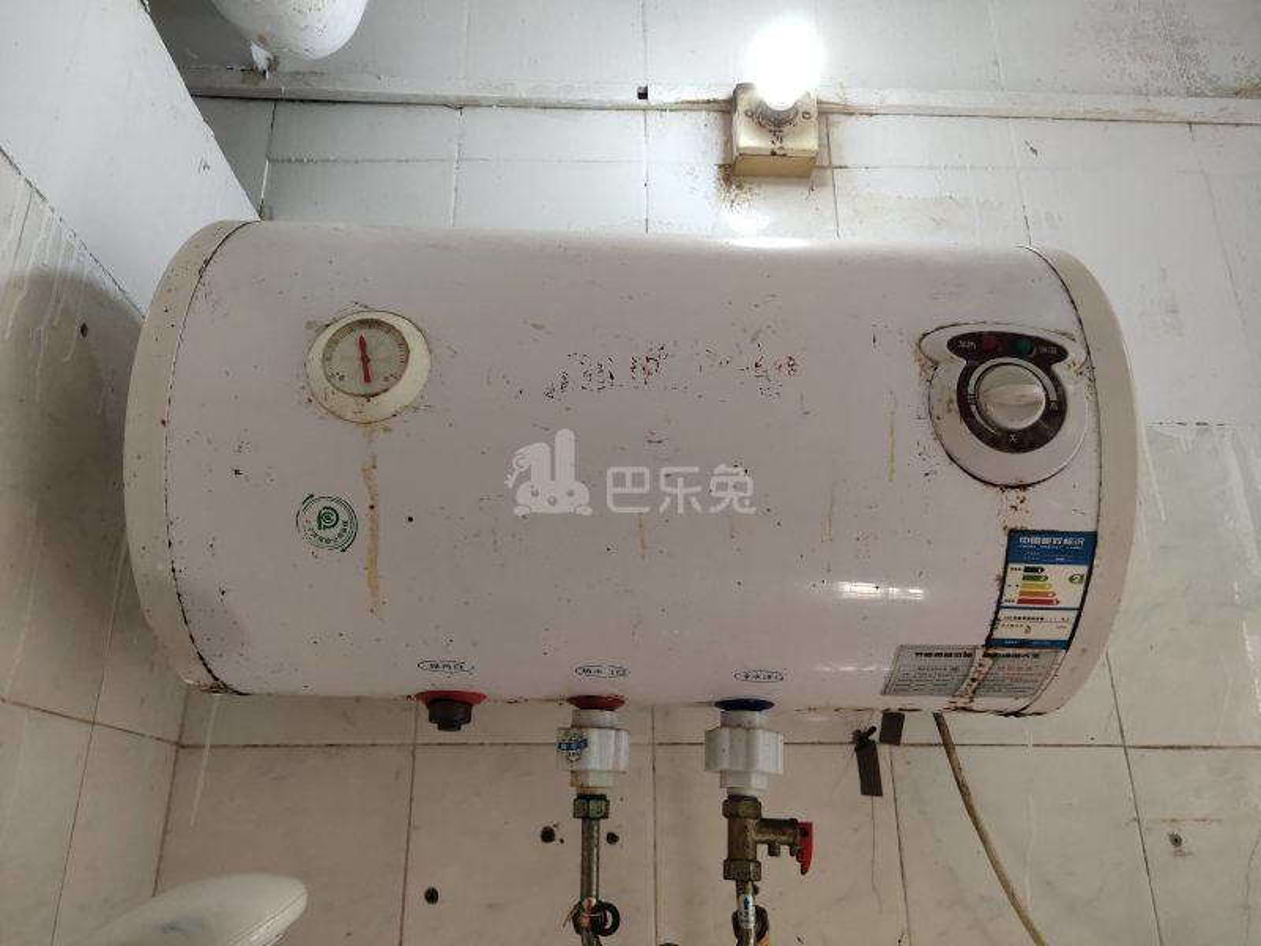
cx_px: 630
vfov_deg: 53.1
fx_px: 947
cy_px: 473
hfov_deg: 67.3
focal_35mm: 26
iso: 182
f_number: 1.79
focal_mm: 4.27
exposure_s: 1/100
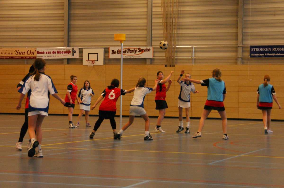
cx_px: 142
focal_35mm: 75
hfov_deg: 27.0
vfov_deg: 18.1
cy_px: 94
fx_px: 590
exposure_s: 1/125
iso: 800
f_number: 5
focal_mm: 50
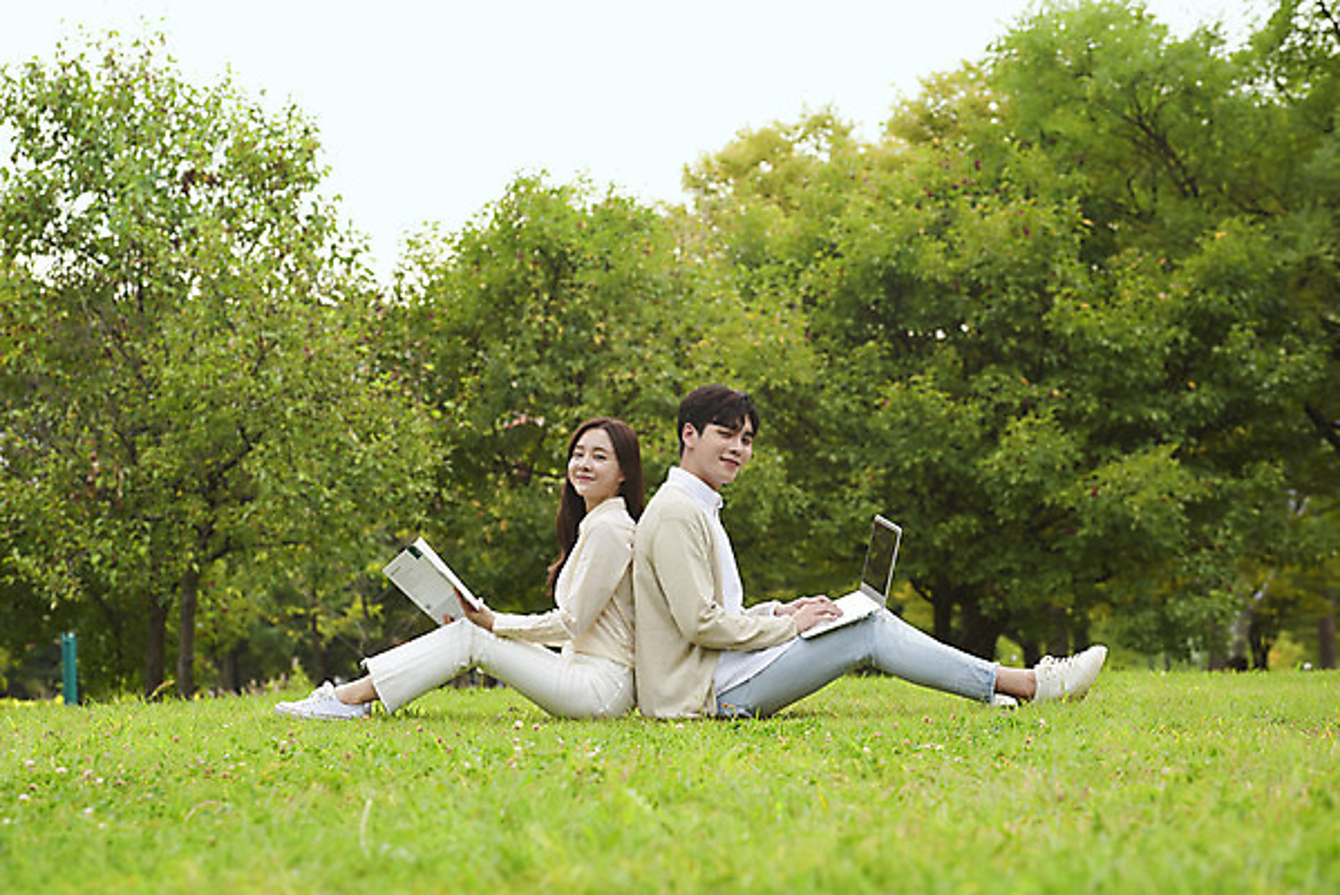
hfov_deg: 23.6
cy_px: 448
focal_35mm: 86
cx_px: 670
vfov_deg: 15.9
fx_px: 3203
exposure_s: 1/125
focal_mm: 86
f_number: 4.5
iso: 320
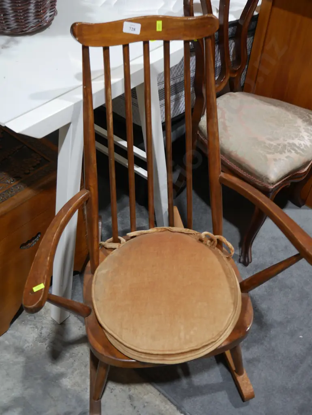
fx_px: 432
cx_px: 156
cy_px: 208
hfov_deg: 39.7
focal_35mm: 36
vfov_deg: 51.3
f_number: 4
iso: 320
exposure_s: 1/60
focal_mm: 18
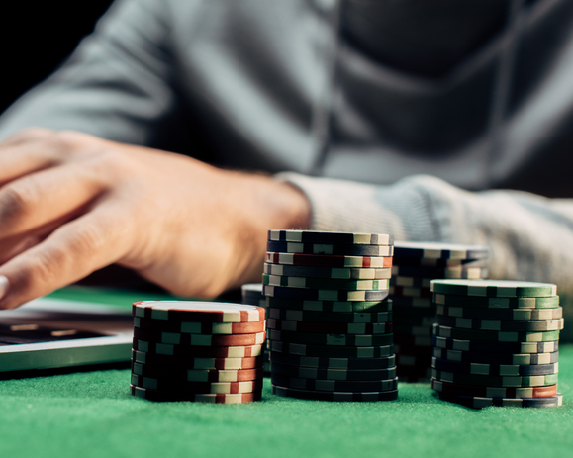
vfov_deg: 18.9
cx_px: 135
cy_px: 152
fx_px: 1373
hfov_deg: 23.3
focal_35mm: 81
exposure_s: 1/200
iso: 100
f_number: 5
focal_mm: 50
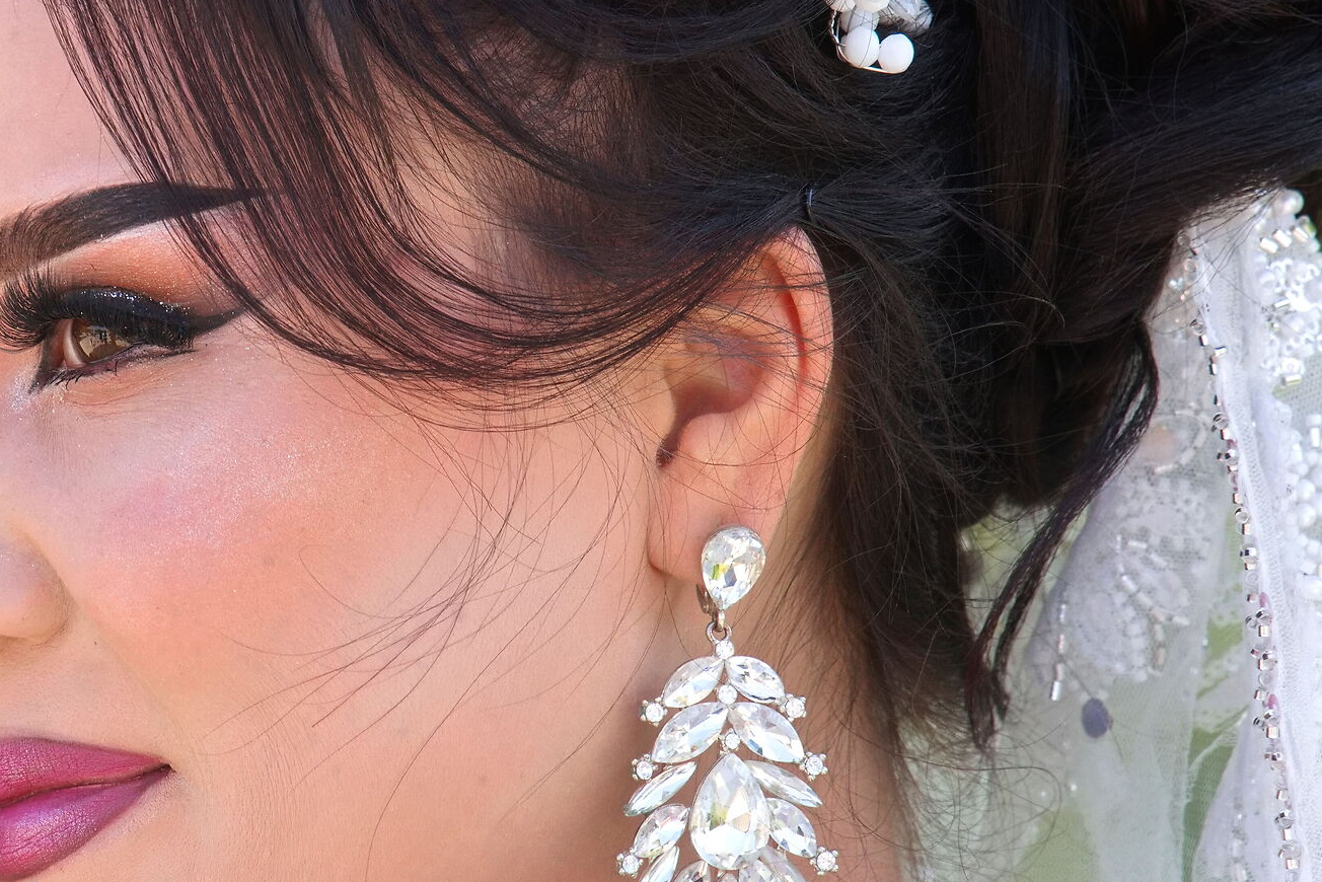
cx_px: 271
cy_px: 353
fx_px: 30411
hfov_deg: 2.5
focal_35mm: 828
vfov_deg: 1.7
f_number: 7.1
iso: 800
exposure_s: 1/800
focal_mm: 300
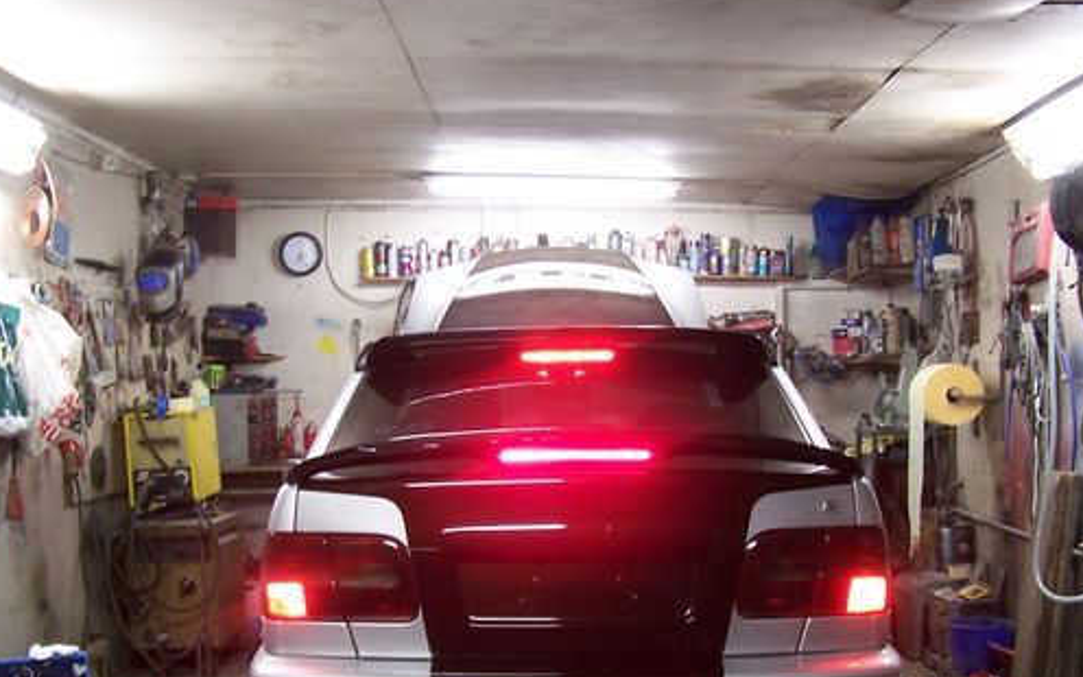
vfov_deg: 24.7
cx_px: 550
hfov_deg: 38.9
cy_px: 459
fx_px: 1535
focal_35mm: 52
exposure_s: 1/10
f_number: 2.8
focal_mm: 6.3
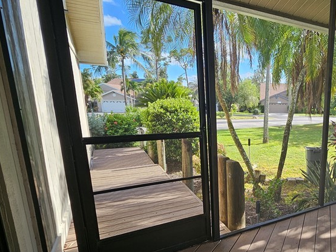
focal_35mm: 24
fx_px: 233
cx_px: 278
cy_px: 154
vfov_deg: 56.2
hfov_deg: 64.0
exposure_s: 1/207
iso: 32
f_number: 2.2
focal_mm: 1.74
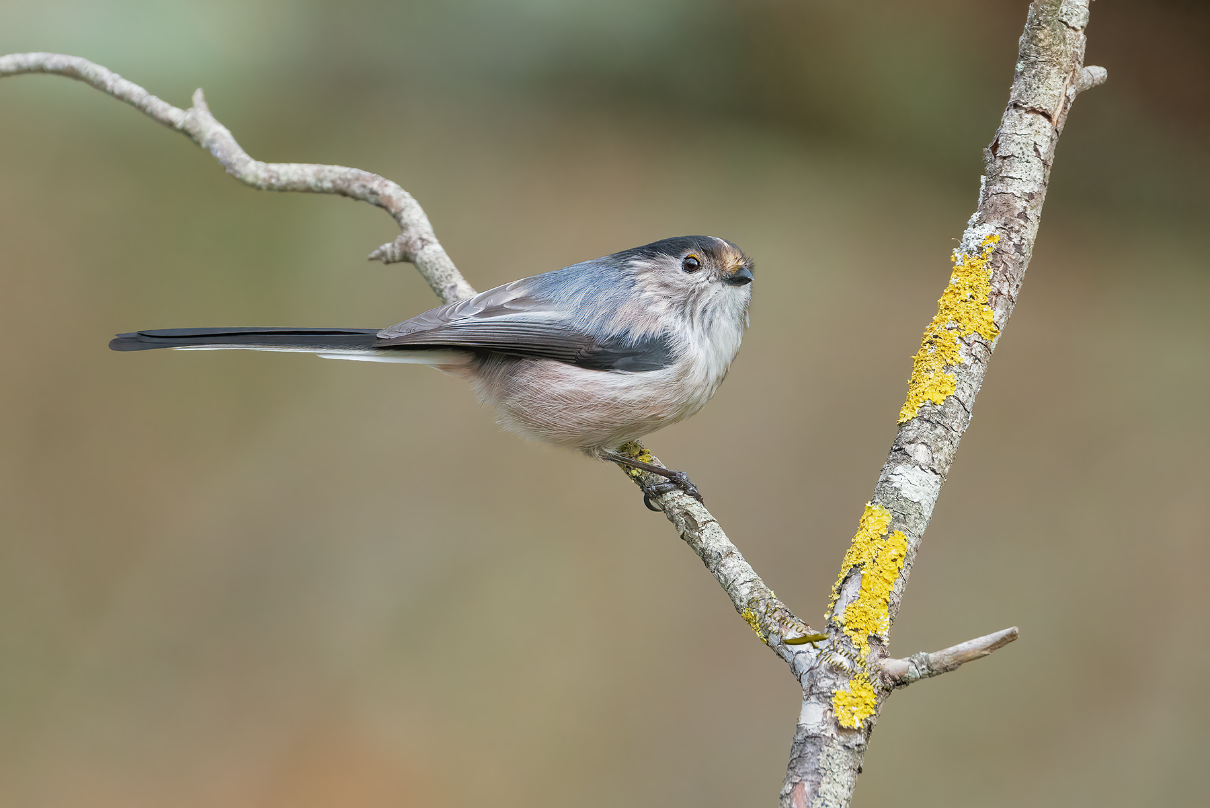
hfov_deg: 2.3
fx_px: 30255
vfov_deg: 1.5
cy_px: 404
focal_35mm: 900
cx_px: 605
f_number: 8
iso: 5000
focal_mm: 600
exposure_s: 1/2000
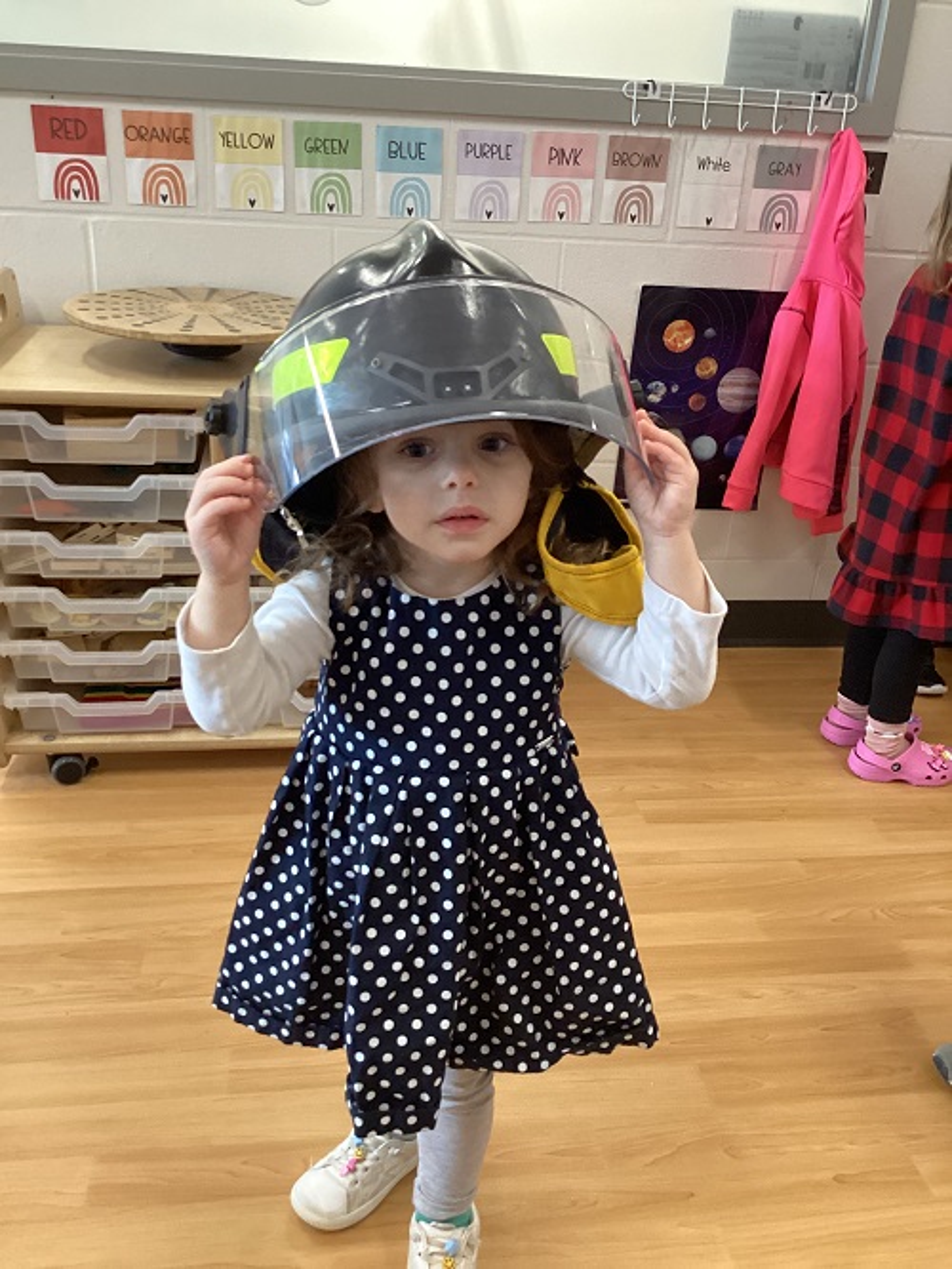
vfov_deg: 58.3
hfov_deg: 45.5
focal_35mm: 31
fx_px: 1136
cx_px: 476
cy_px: 634
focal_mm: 3.3
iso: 400
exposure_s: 1/30
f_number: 2.4
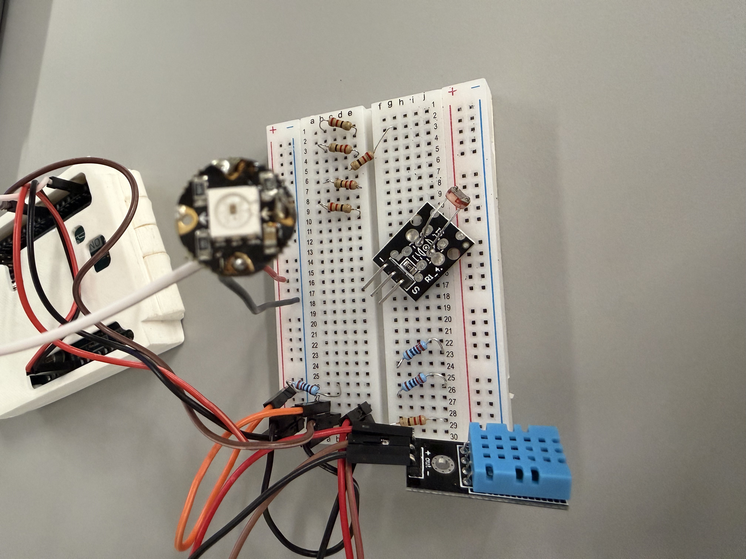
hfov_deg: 71.6
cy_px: 280
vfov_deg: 56.8
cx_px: 373
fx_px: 517
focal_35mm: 24
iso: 500
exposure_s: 1/60
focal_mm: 2.22
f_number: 2.2
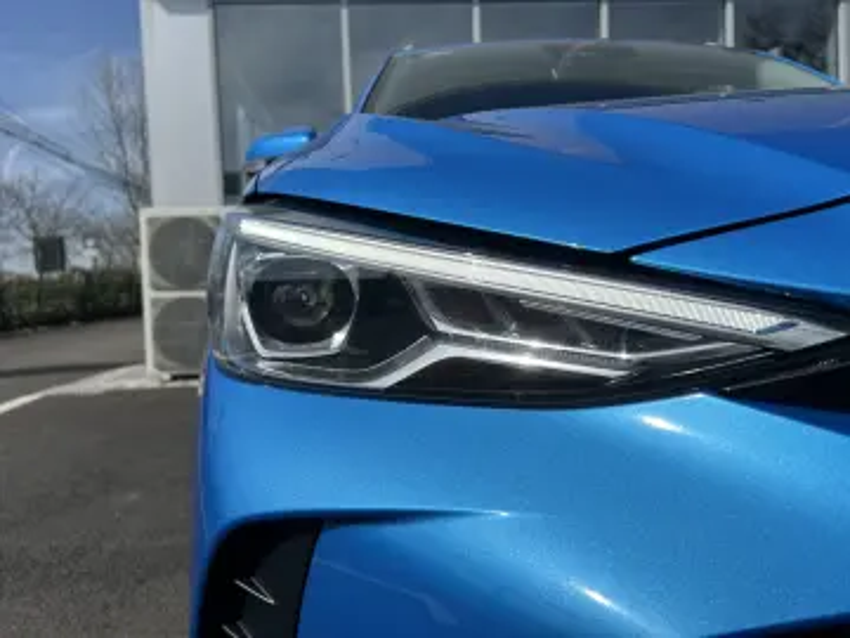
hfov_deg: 67.3
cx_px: 425
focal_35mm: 26
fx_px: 638
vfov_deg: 53.1
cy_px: 319
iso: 50
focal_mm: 5.7
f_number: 1.5
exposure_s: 1/8696
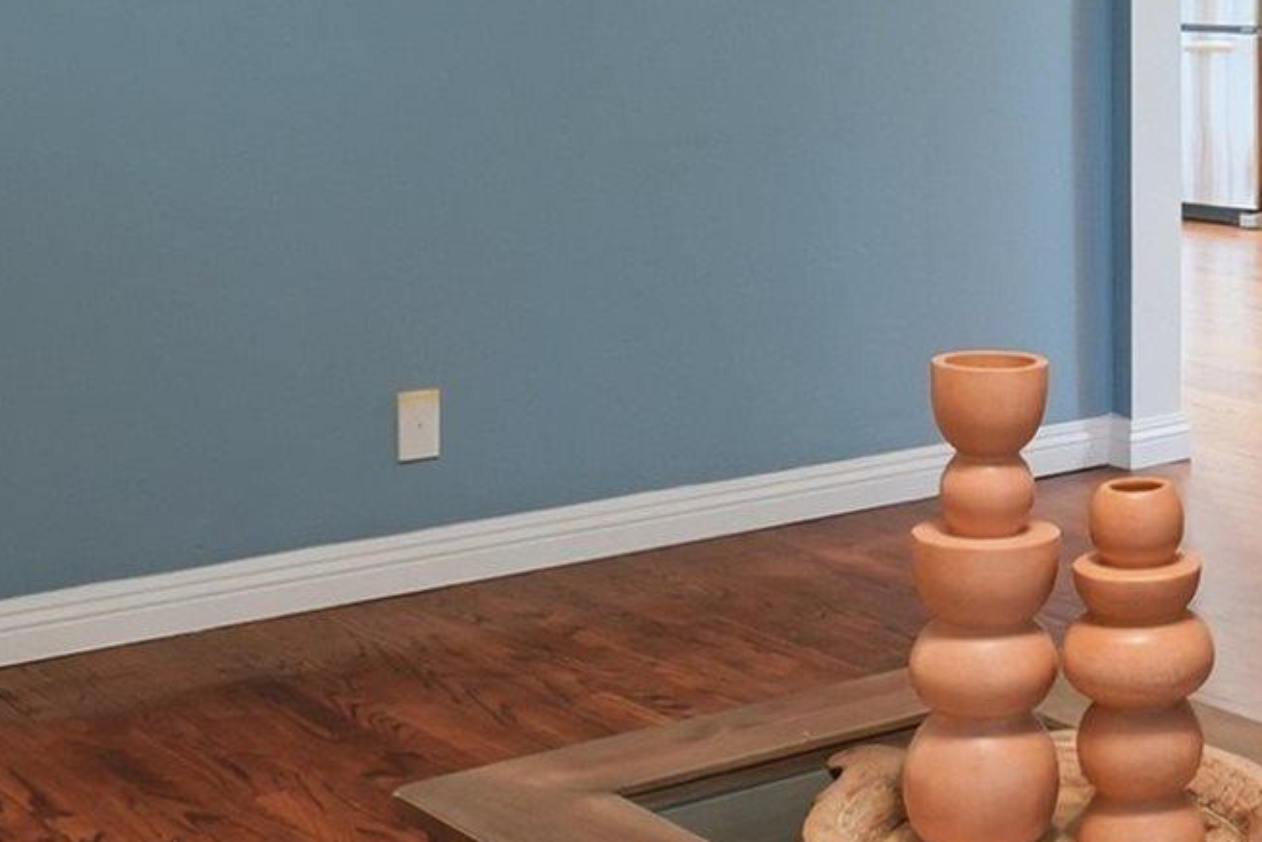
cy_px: -85
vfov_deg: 17.6
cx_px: 1297
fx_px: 2630
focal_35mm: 75
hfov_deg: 25.5
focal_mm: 16
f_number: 11
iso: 640
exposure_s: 1/6
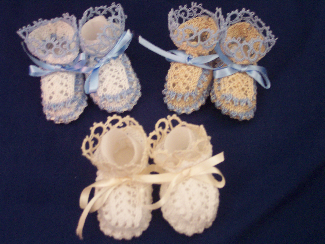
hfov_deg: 37.5
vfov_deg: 28.5
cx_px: 162
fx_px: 479
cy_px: 122
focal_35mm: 51
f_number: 3.4
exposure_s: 1/10
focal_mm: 10.7
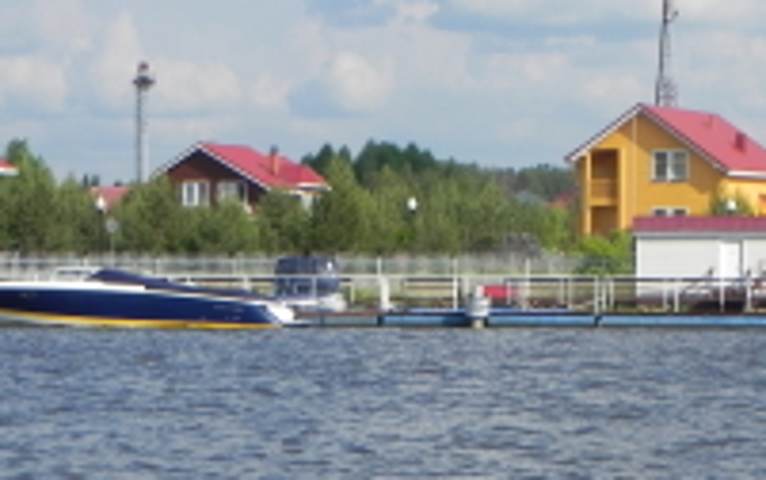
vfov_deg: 8.3
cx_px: 499
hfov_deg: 13.2
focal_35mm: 158
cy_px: 255
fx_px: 3301
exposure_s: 1/585
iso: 160
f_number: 6.3
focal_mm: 13.4
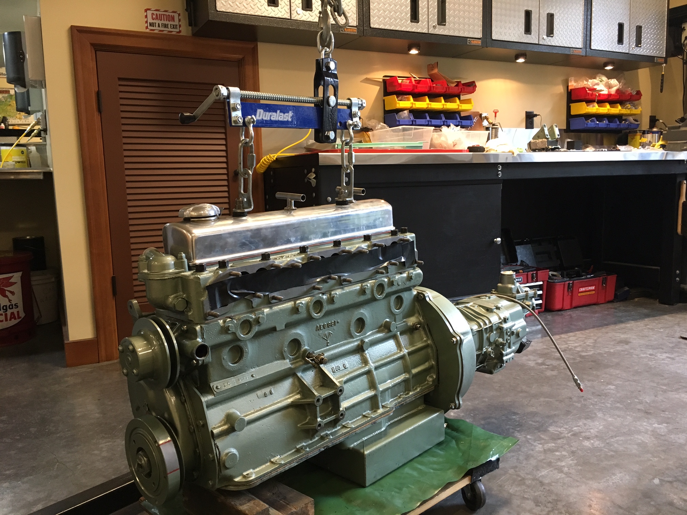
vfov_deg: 48.2
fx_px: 576
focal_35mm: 29
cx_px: 344
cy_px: 258
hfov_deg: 61.7
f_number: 2.2
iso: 125
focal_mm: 4.15
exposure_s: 1/30
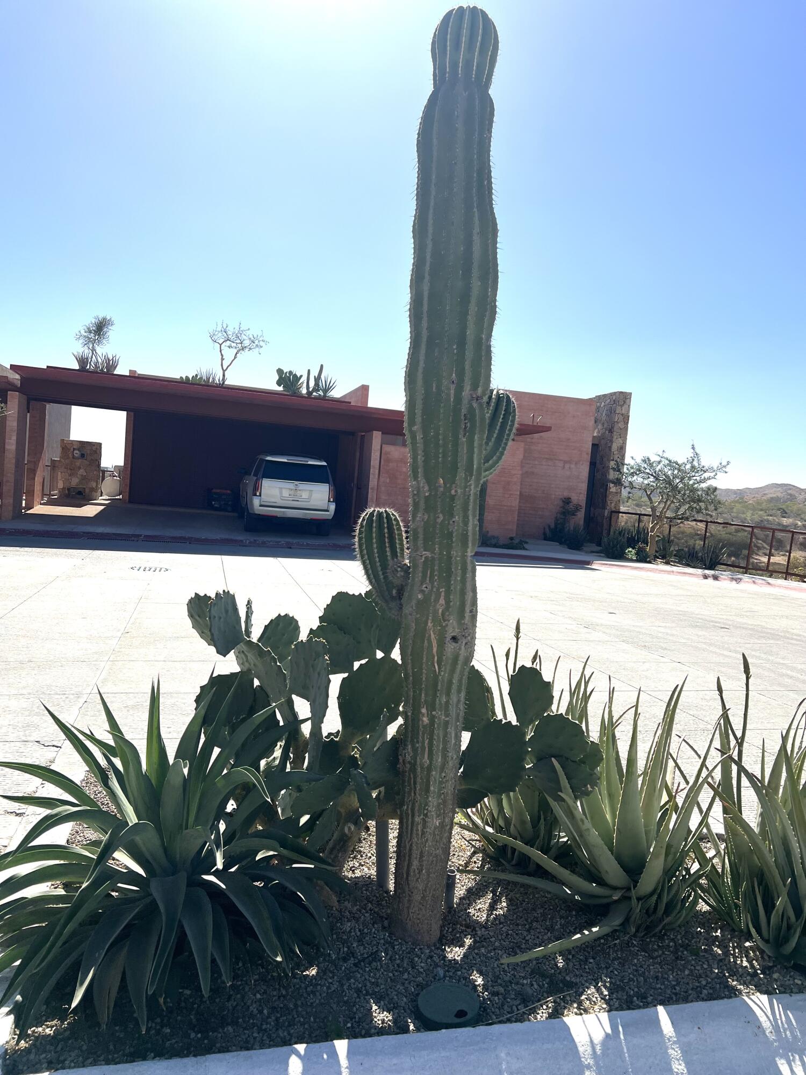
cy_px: 538
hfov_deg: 53.1
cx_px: 403
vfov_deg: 67.3
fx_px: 807
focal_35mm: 26
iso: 50
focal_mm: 5.7
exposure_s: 1/6579
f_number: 1.5
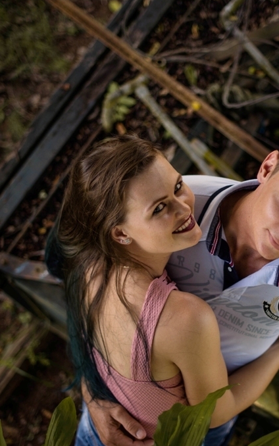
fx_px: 936
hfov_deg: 16.8
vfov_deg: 26.8
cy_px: 223
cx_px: 215
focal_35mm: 77
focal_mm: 50
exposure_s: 1/800
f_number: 1.8
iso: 200
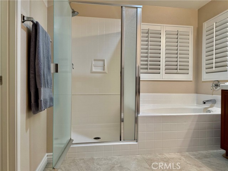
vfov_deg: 56.8
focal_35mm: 24
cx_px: 114
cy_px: 86
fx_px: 158
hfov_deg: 71.6
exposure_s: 1/60
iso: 160
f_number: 1.78
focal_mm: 6.76
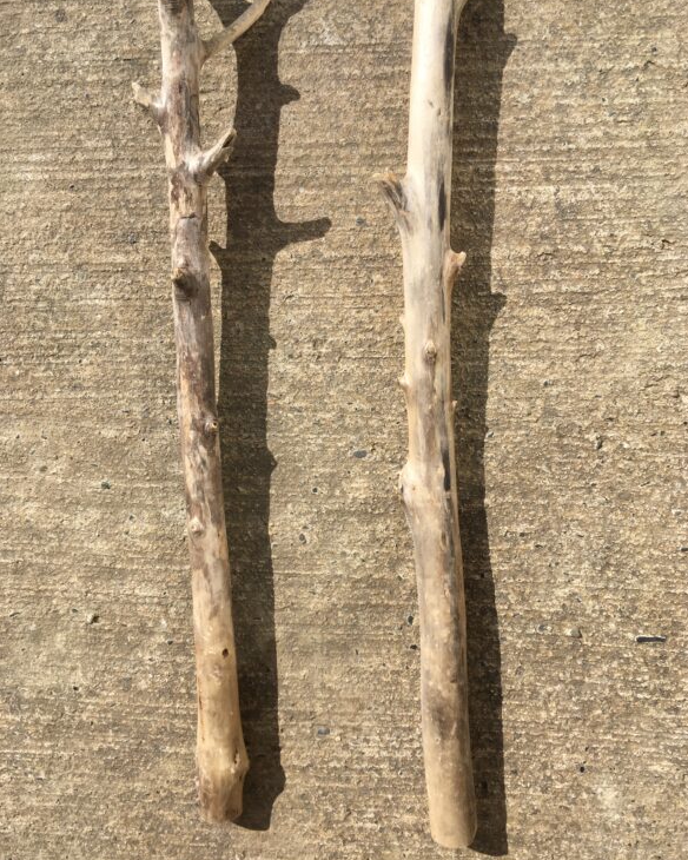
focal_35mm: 31
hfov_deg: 47.1
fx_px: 789
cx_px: 351
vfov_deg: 57.1
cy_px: 456
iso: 25
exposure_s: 1/2481
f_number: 2.2
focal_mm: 4.15
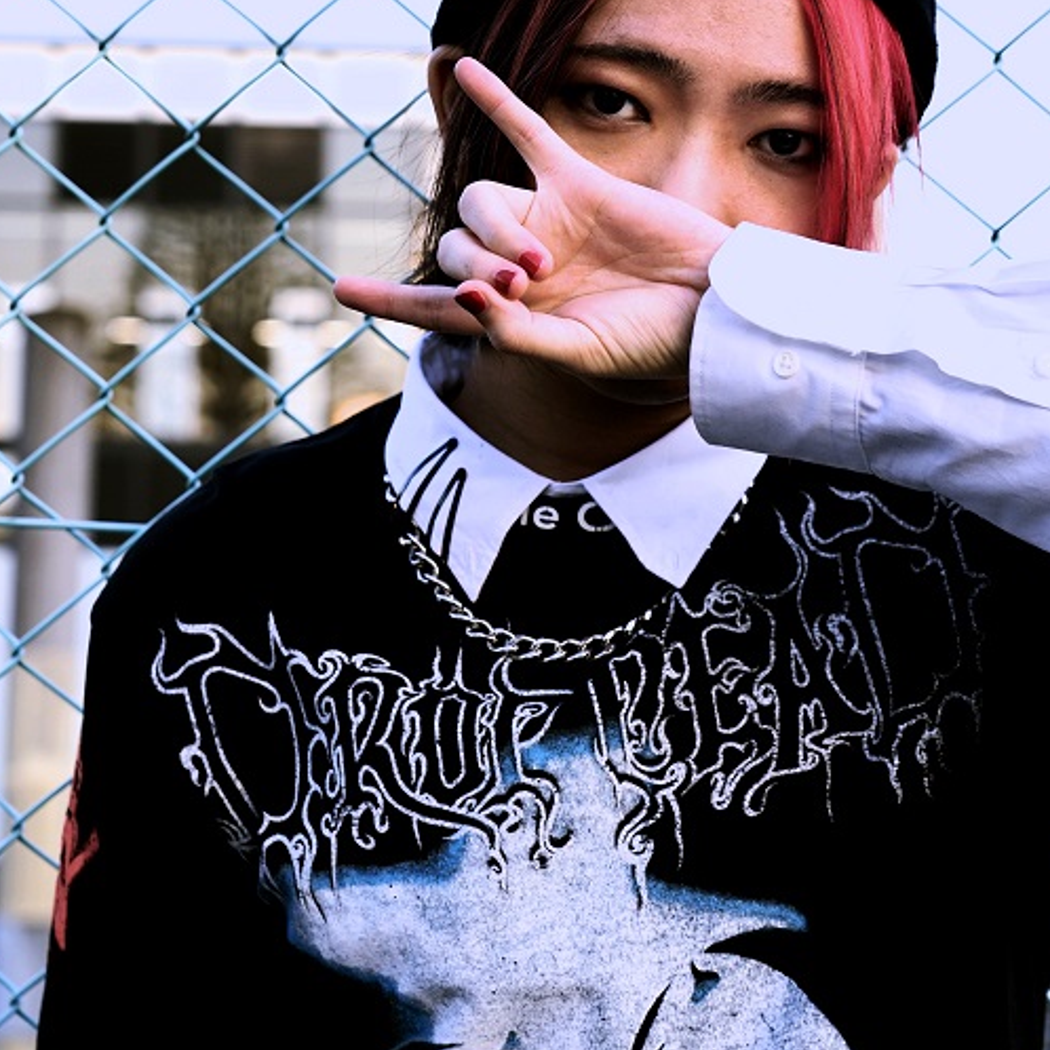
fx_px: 2951
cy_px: 449
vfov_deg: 20.2
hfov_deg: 20.2
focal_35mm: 86
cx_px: 532
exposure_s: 1/100
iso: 100
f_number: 5.6
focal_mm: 63
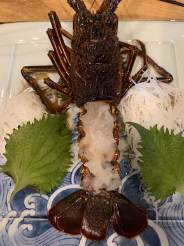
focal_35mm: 27
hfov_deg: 51.4
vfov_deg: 65.3
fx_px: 191
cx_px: 91
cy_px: 121
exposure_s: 1/56
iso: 400
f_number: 1.8
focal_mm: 4.25
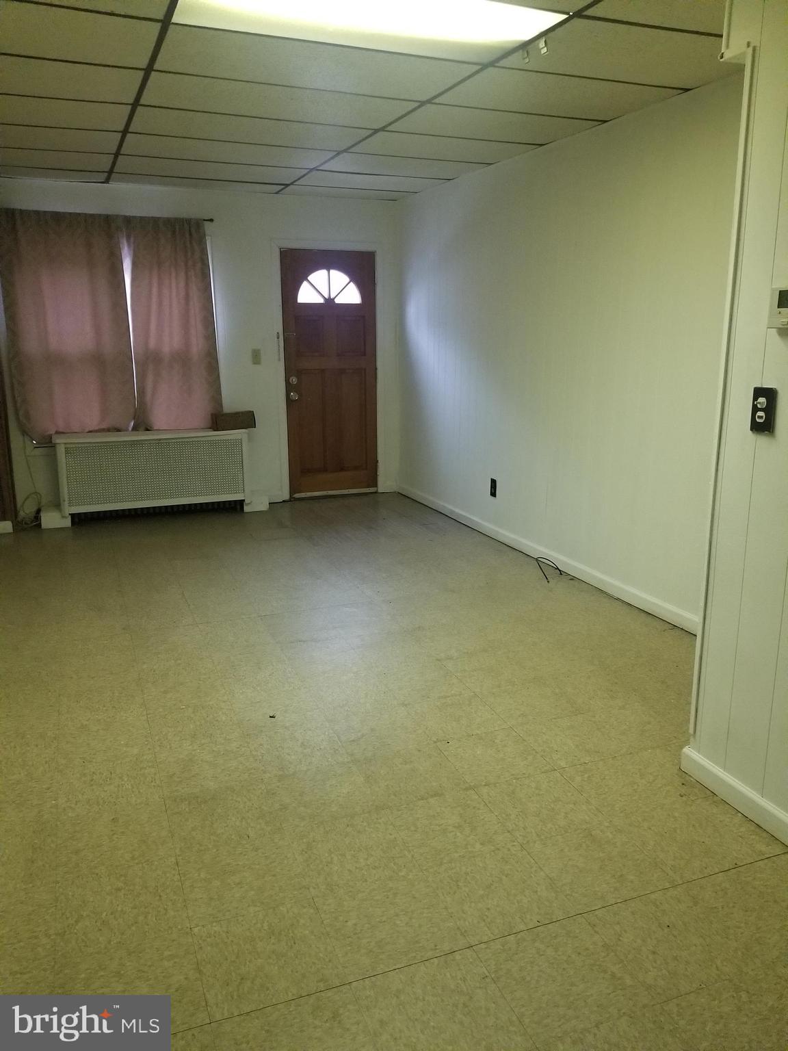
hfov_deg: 53.1
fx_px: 789
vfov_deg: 67.3
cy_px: 526
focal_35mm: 26
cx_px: 394
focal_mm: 4.25
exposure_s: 1/60
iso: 640
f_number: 1.7
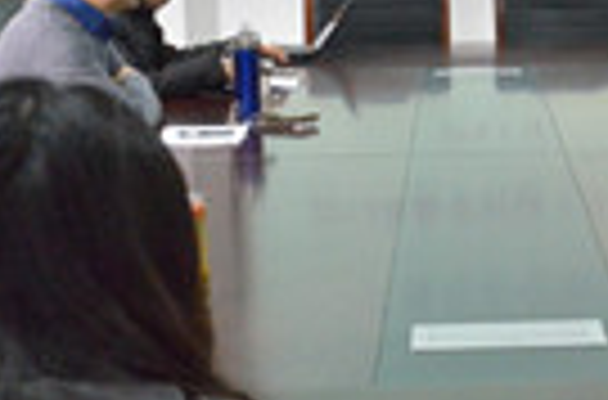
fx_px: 1683
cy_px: 90
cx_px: 545
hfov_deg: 20.1
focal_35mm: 100
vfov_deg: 13.5
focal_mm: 18
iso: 5000
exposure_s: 1/160
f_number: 5
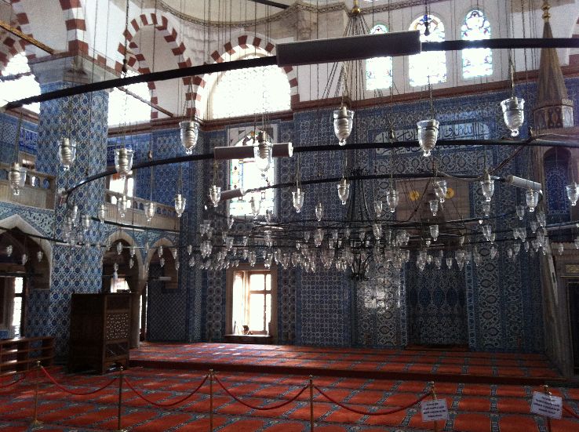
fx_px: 584
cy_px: 216
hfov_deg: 52.7
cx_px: 290
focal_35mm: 35
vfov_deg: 40.6
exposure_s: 1/15
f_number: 2.8
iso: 160
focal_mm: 3.85
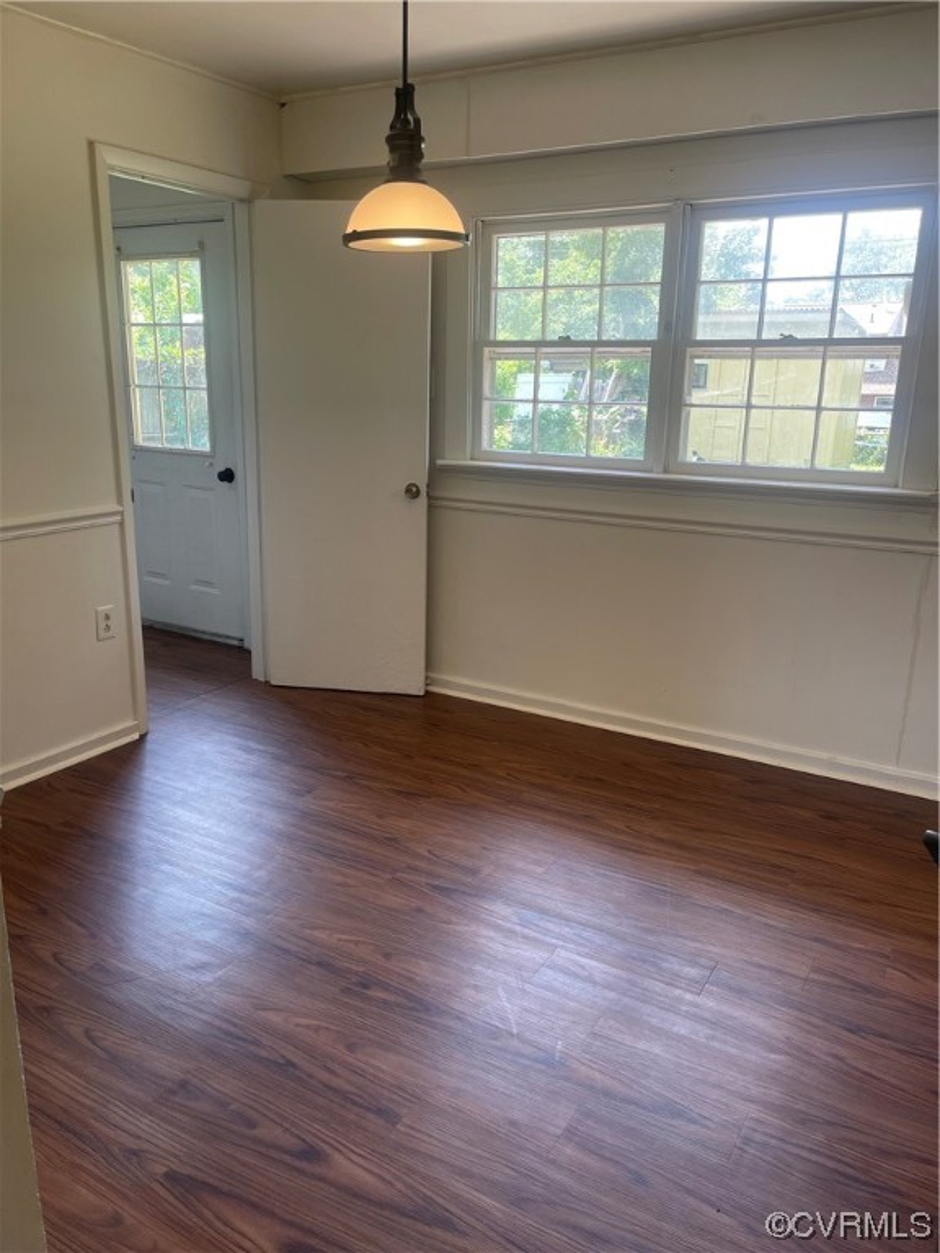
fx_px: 941
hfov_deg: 53.1
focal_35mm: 26
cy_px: 626
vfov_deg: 67.3
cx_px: 470
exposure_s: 1/120
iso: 50
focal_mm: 5.1
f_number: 1.6
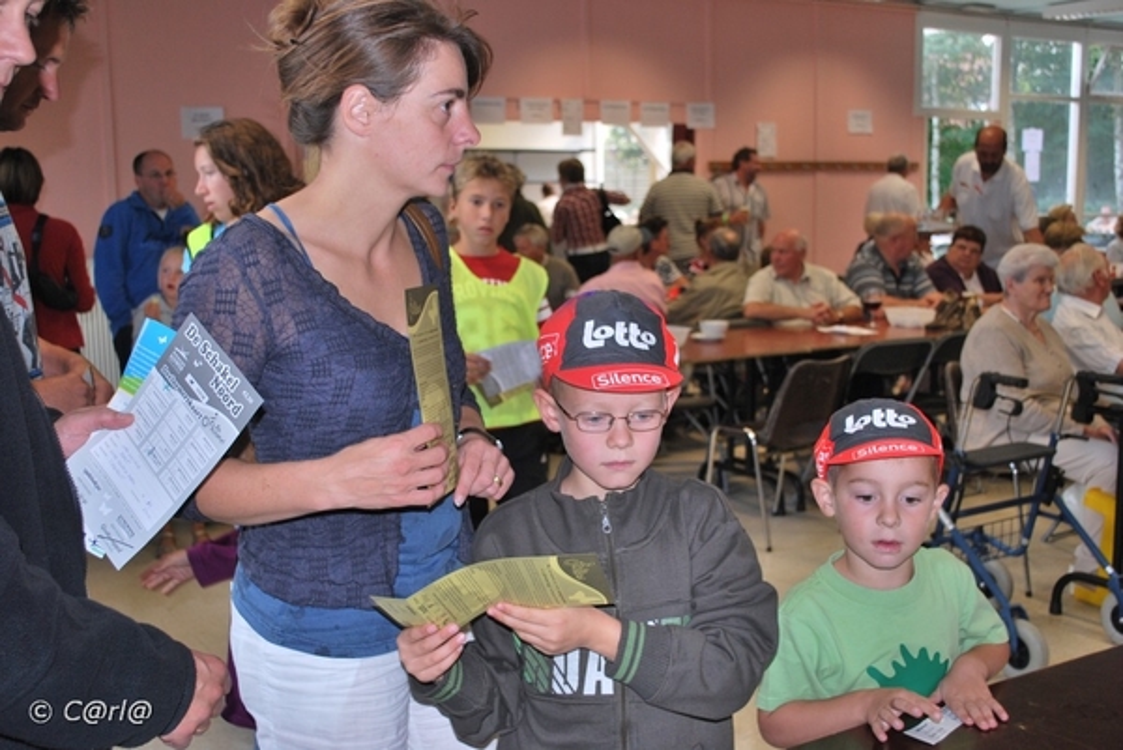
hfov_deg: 46.4
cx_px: 562
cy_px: 375
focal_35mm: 42
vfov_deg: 31.9
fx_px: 1311
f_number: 4.5
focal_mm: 28
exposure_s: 1/60
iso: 200
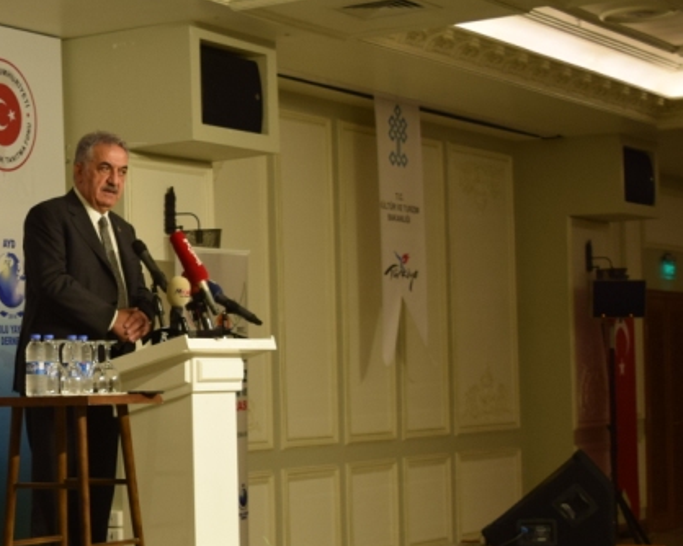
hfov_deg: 19.9
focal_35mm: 93
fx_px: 1882
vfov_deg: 16.5
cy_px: 354
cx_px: -23
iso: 500
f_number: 4
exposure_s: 1/60
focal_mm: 27
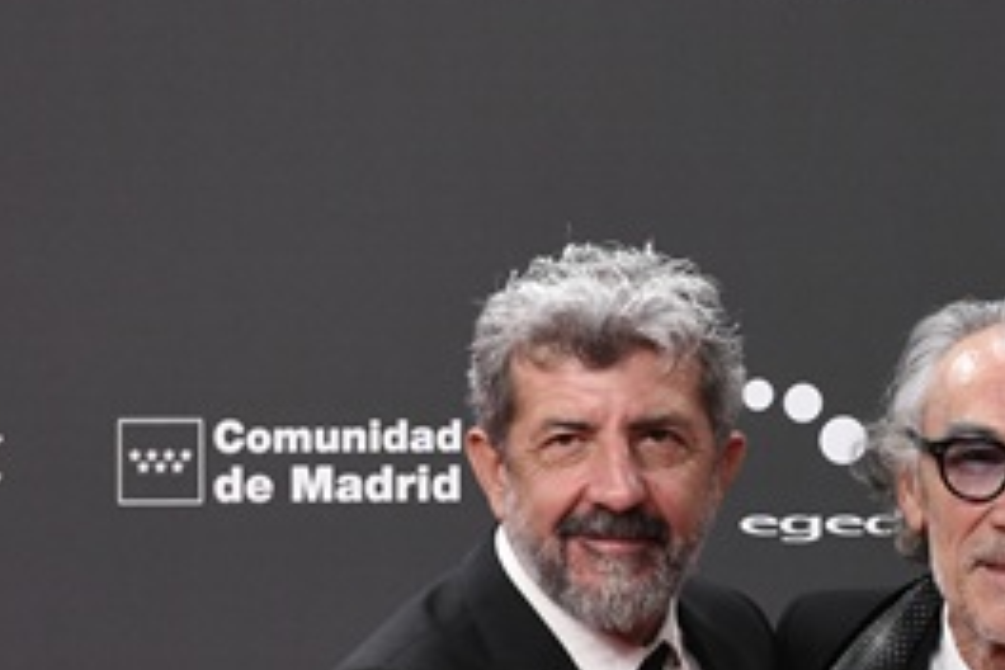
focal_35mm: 195
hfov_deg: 10.3
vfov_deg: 7.0
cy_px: 603
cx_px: 1386
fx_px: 5443
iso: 3200
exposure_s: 1/320
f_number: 4.5
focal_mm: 70
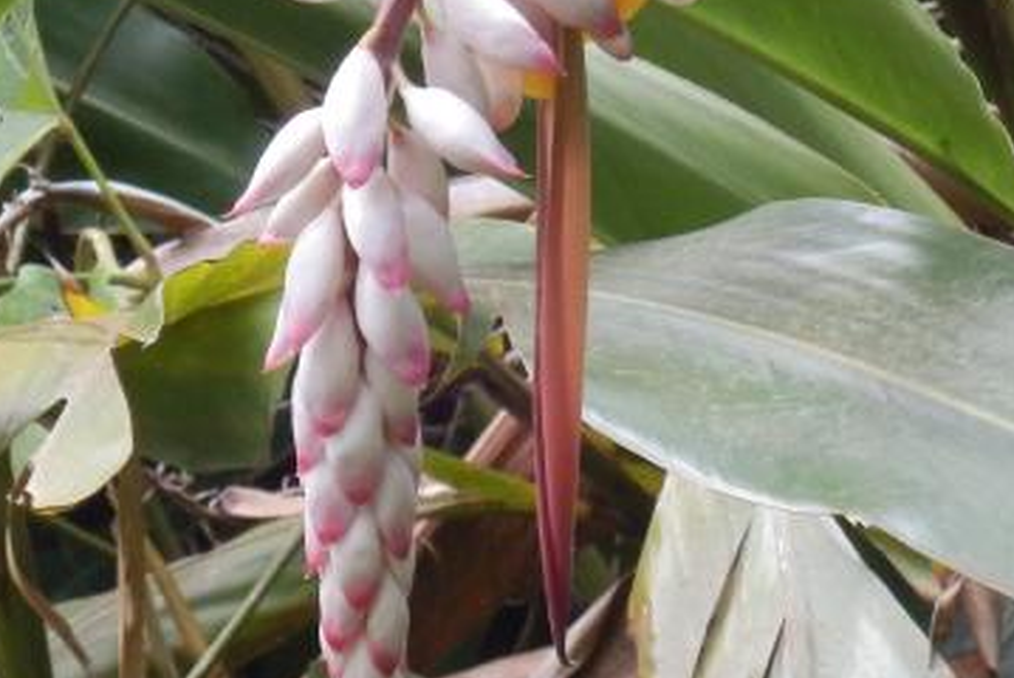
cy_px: 325
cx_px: 480
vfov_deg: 2.2
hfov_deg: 3.4
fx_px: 17336
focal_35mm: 615
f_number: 6.7
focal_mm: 59.3
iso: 800
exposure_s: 1/200
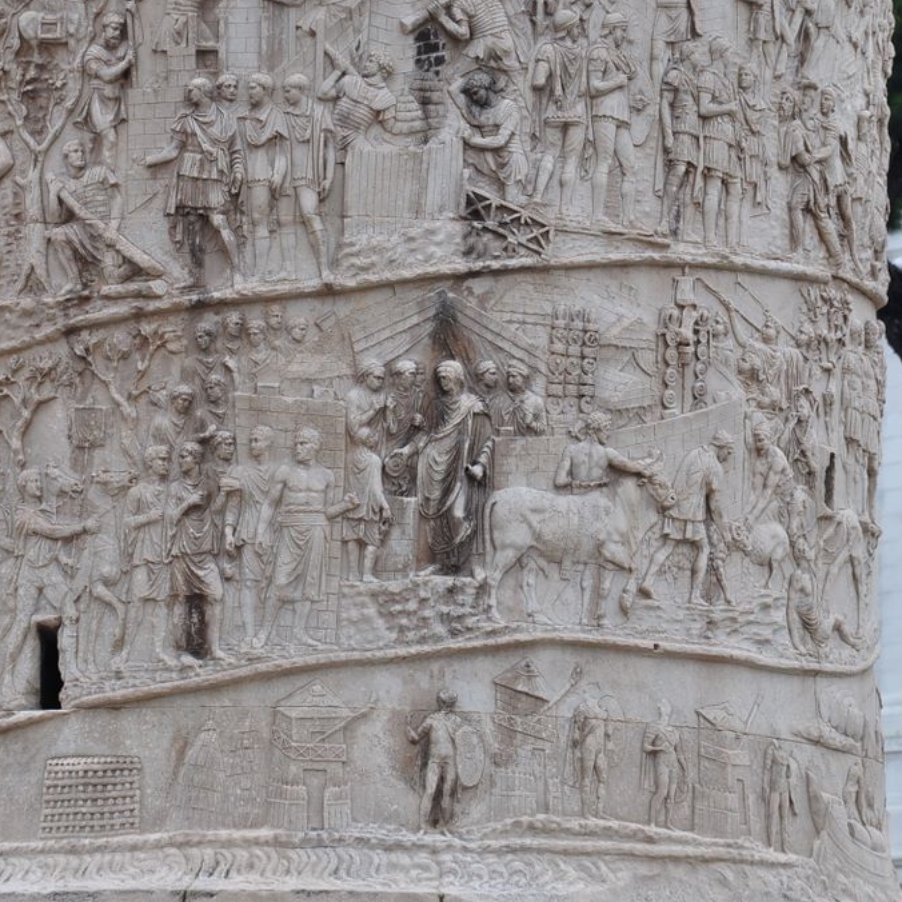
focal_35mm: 203
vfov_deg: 8.6
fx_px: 5974
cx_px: 366
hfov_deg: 8.6
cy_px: 450
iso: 320
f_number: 8
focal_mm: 105
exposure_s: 1/60
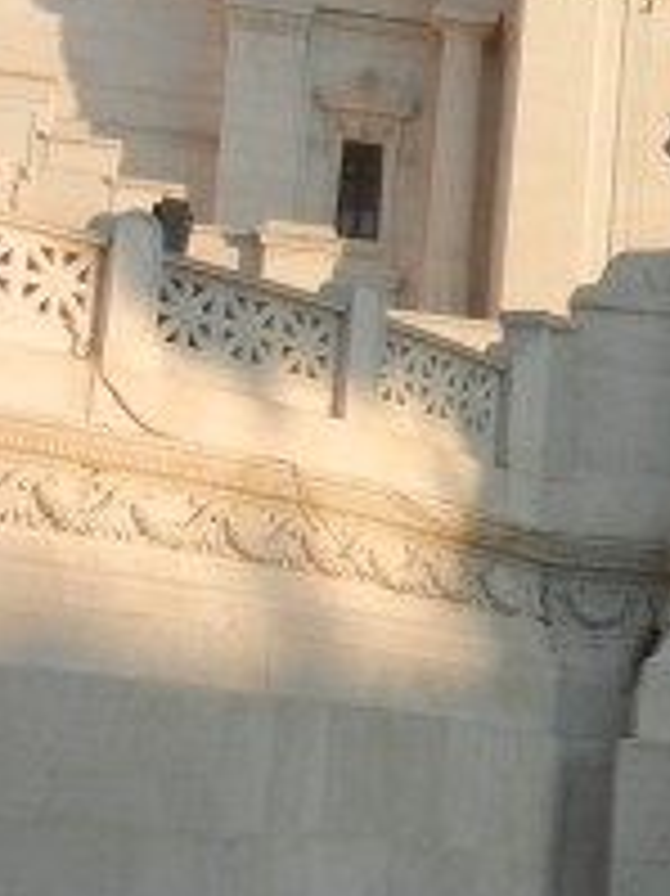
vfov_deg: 16.9
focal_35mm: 116
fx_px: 2997
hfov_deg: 11.8
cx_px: 1214
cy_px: 617
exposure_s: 1/503
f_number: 3.5
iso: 160
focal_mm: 5.4
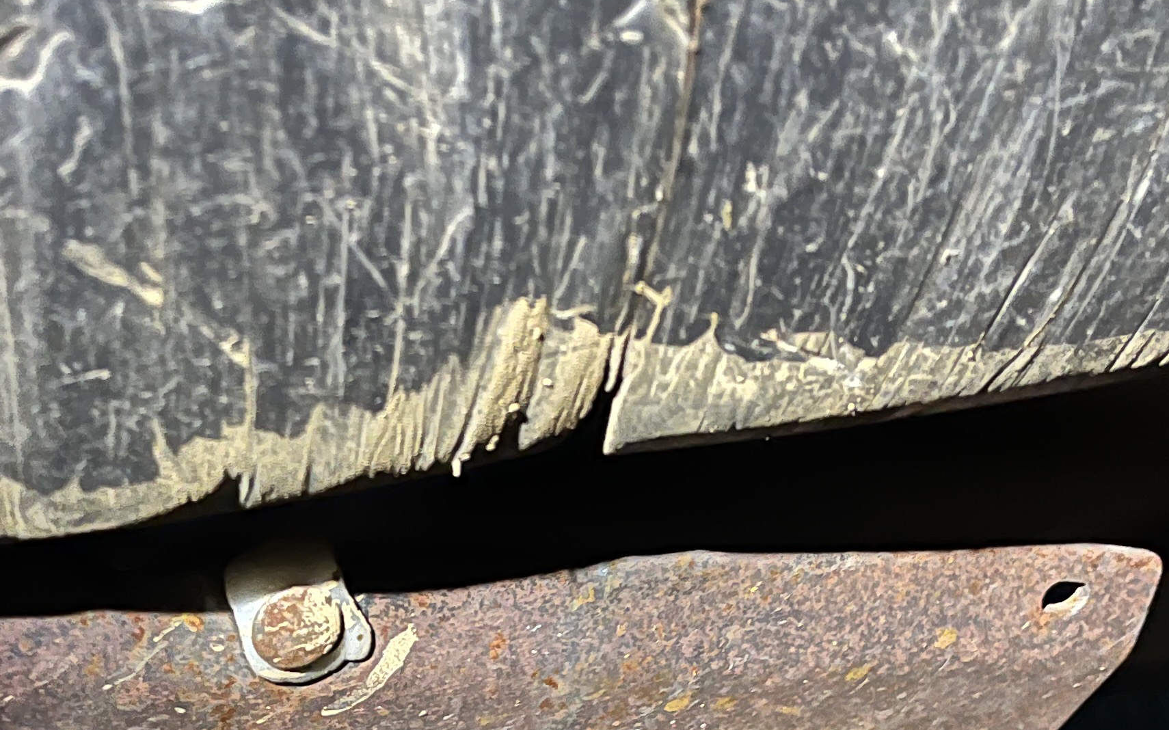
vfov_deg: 18.7
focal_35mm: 65
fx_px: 2070
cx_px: 416
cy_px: 931
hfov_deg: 31.3
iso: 1250
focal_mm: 5.1
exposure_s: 1/17
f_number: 1.6
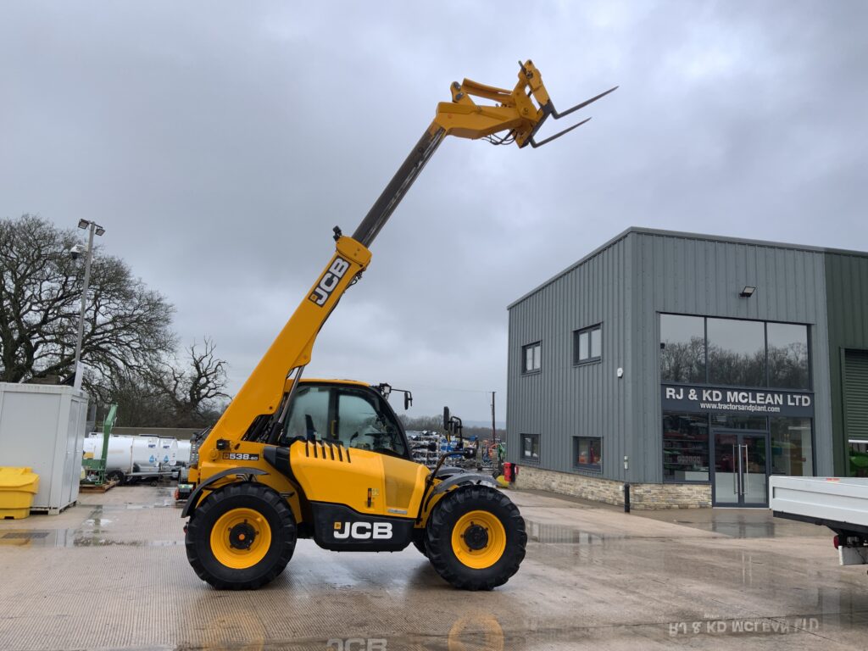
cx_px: 434
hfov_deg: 61.7
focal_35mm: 29
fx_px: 727
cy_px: 326
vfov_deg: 48.2
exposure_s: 1/127
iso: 16
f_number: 1.8
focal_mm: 3
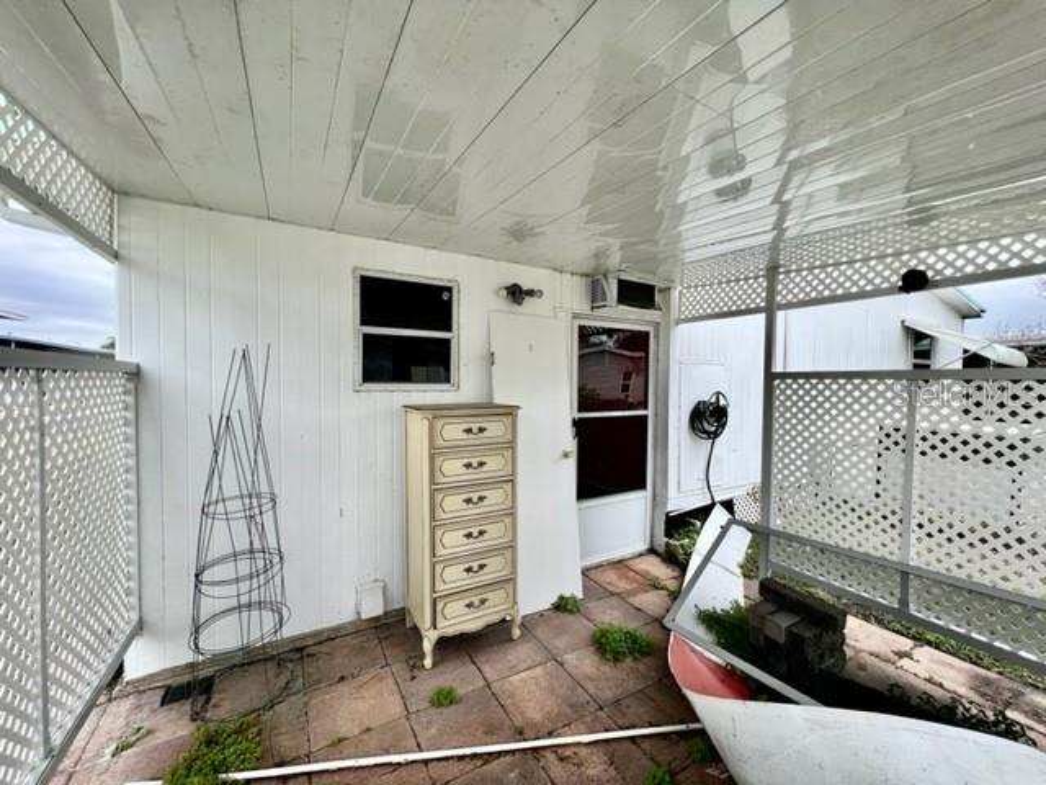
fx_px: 393
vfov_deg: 89.9
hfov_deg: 106.2
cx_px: 523
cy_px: 392
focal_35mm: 13
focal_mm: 1.57
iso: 32
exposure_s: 1/488
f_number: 1.8
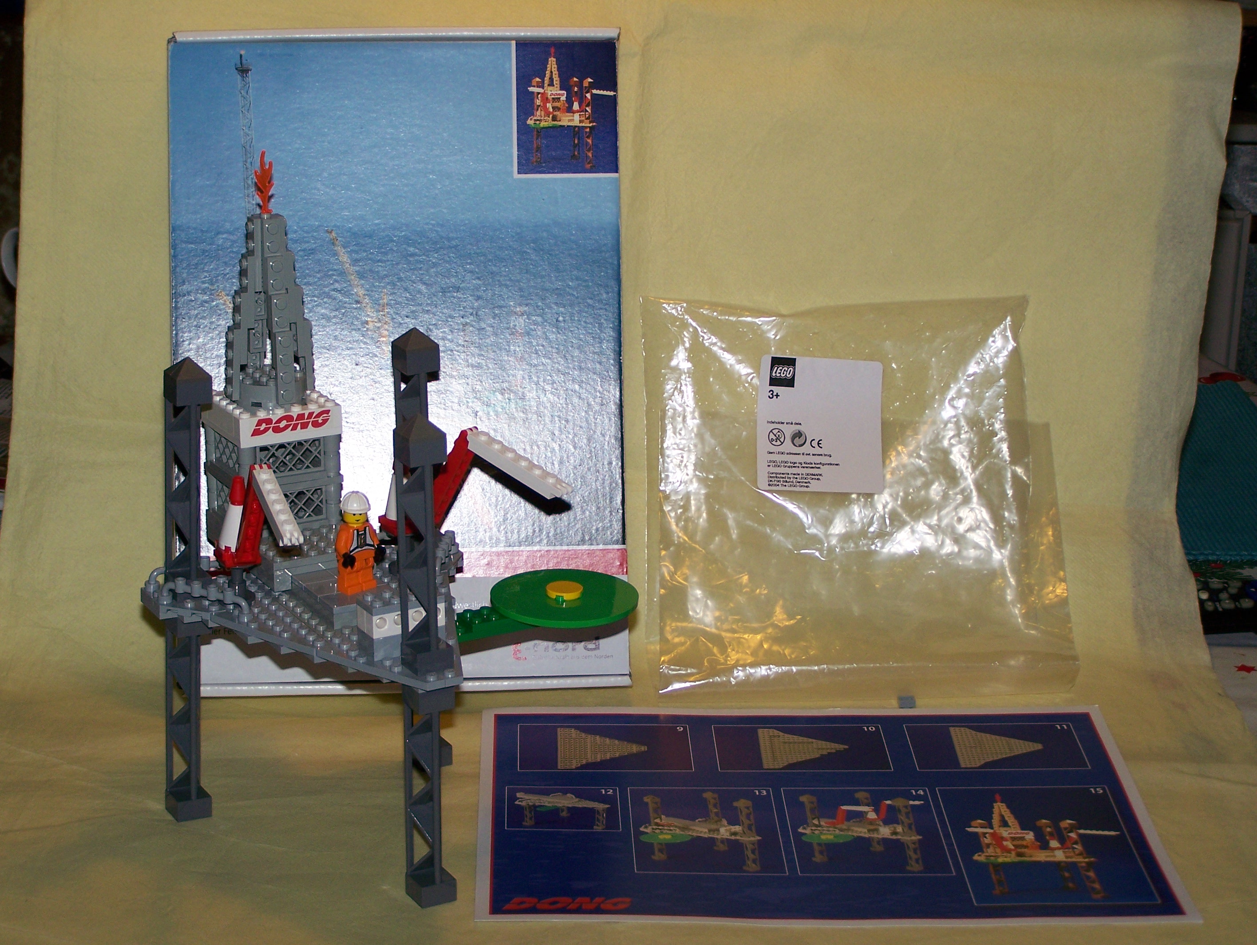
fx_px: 2507
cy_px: 472
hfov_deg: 28.1
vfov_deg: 21.3
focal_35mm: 69
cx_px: 628
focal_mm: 11.5
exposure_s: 1/80
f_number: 3.2
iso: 80
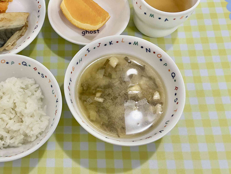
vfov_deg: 32.9
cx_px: 63
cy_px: 86
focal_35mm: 44
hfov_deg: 41.9
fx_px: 294
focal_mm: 3
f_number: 1.8
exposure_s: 1/50
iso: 50
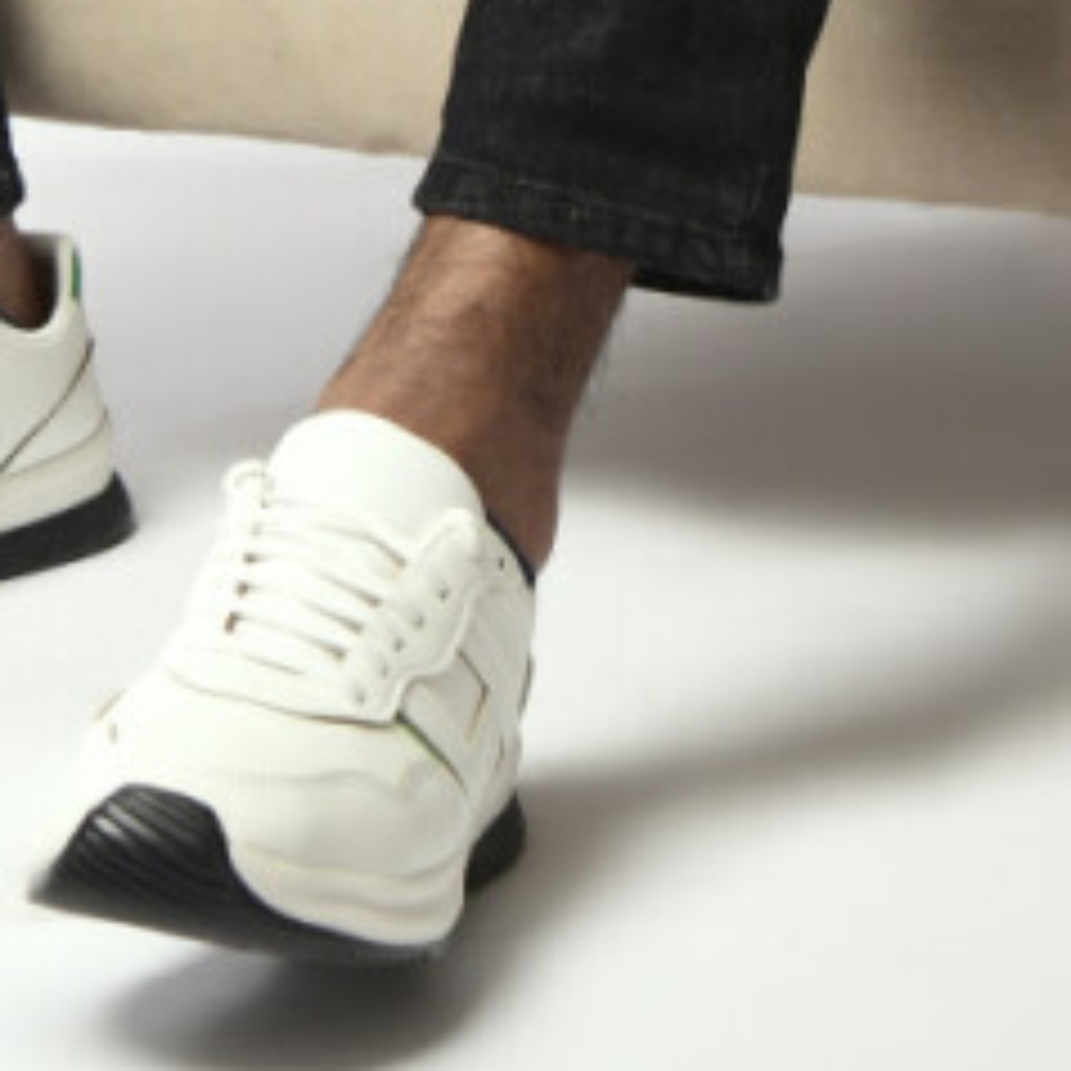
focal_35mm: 180
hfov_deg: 9.7
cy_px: -1112
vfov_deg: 9.1
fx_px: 6301
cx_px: 716
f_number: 5
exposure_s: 1/125
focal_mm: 42
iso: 400
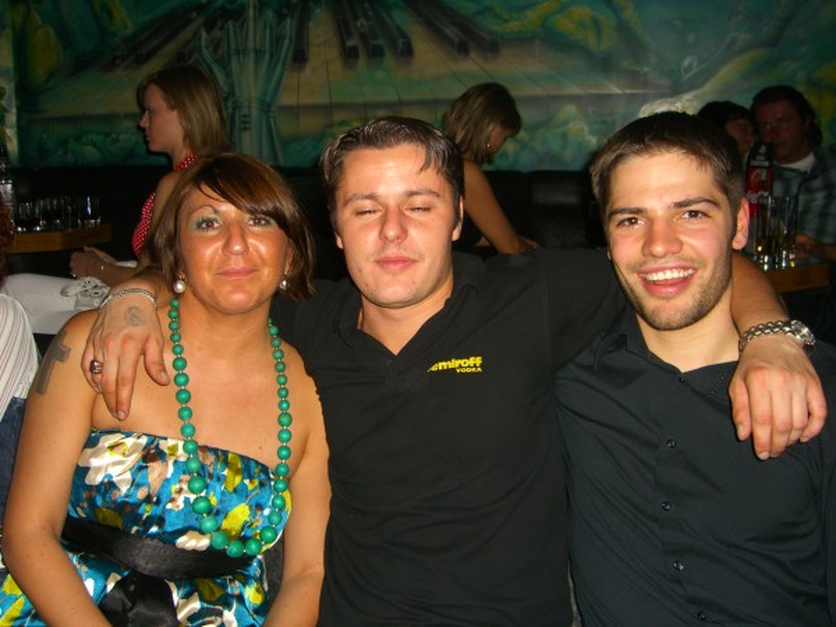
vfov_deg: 37.7
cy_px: 314
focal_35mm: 38
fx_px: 918
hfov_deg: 49.0
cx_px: 418
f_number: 2.8
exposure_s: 1/60
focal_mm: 7.9
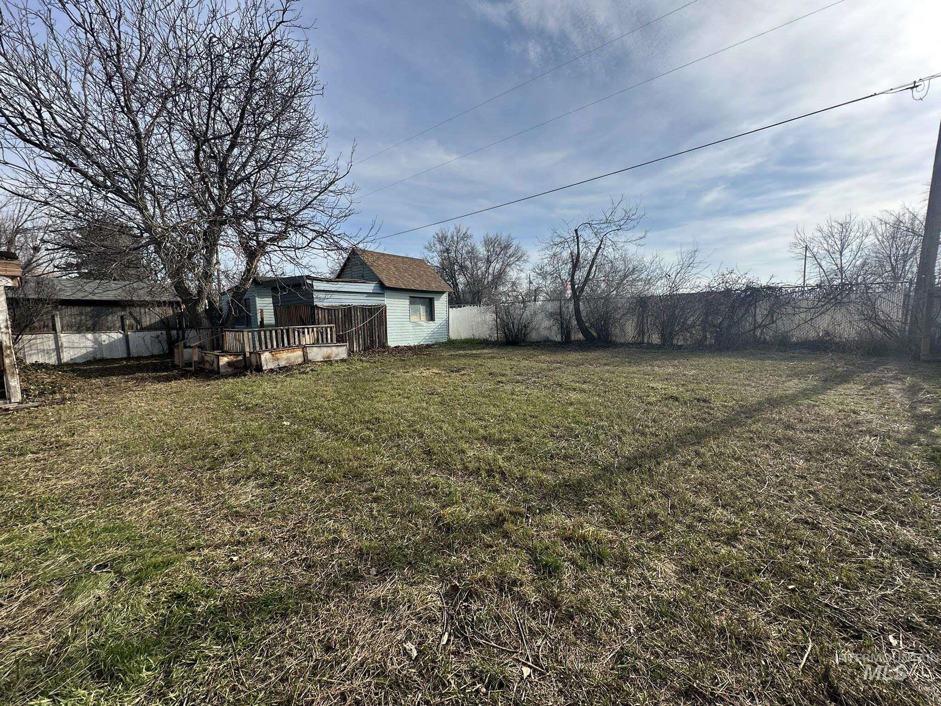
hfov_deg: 102.1
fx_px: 381
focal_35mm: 14
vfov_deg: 85.7
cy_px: 353
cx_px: 470
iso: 40
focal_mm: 2.22
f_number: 2.2
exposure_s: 1/1531
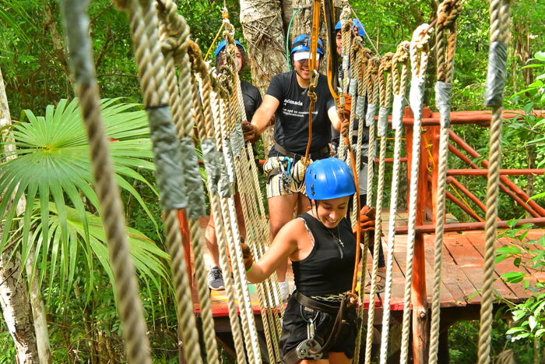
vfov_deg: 18.2
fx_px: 1136
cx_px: 272
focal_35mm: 75
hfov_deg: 27.0
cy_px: 182
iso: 2500
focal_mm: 50
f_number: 6.3
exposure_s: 1/200
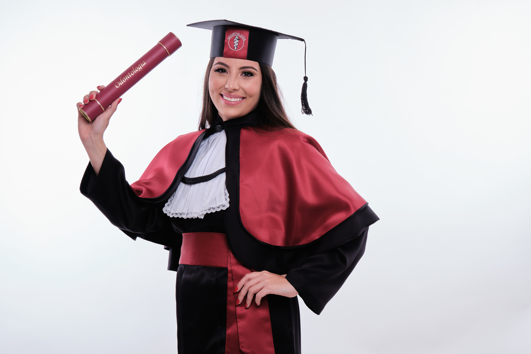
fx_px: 944
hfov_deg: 31.4
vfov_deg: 21.2
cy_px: 177
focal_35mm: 64
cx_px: 266
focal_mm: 42.9
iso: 160
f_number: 8
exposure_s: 1/160
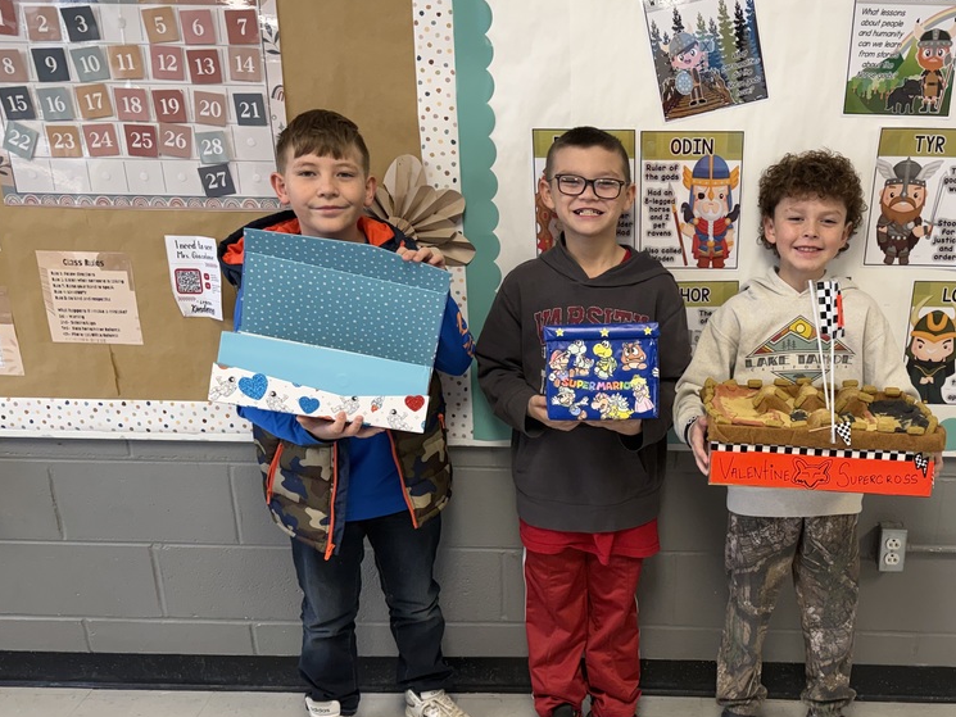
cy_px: 423
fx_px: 912
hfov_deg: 54.3
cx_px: 631
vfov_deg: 42.8
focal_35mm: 33
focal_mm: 6.76
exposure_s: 1/120
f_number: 1.78
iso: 200
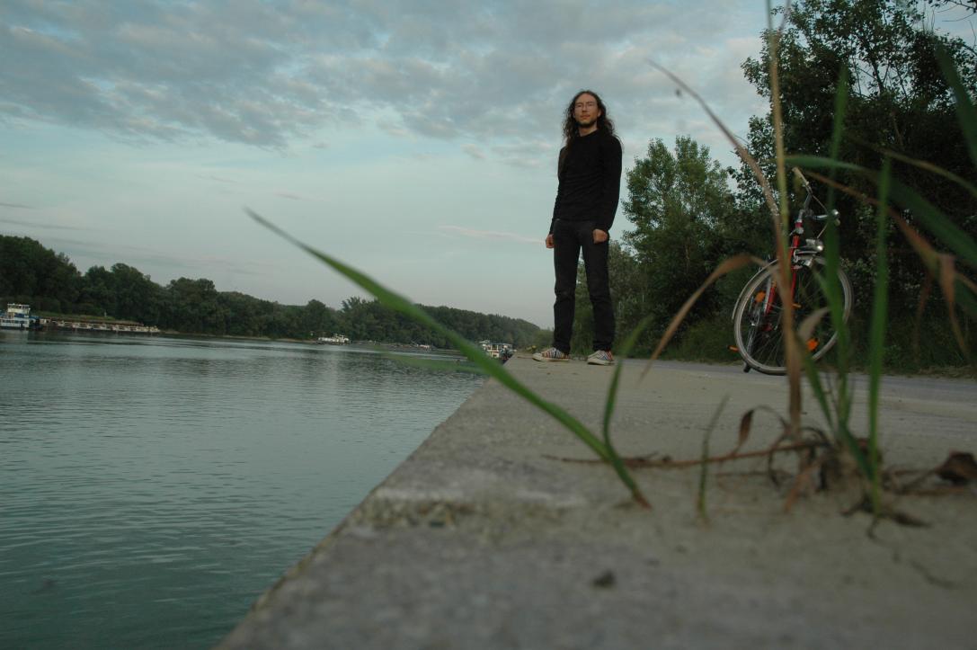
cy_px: 325
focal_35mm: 27
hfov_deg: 67.4
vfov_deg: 47.9
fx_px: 732
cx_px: 488
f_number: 7.1
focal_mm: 18
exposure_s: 1/200
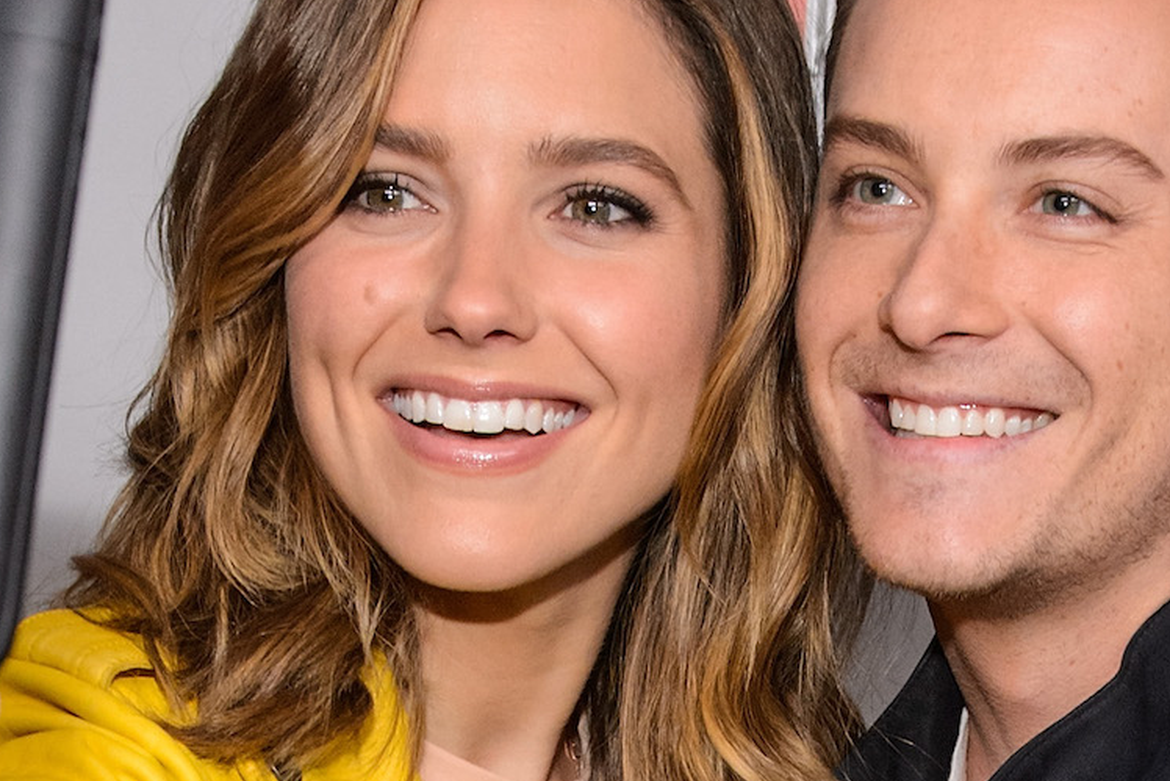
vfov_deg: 15.4
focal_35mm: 87
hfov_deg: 23.3
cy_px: 786
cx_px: 730
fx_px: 2828
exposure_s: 1/250
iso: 1000
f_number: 4.5
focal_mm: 31
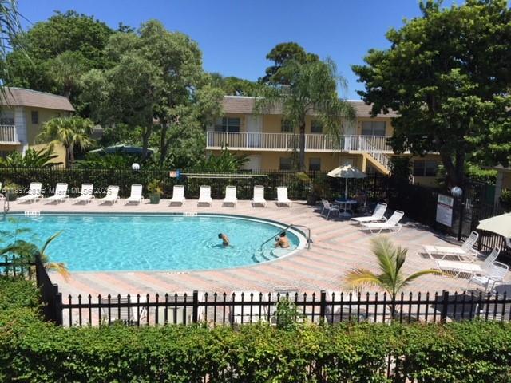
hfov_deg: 61.7
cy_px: 192
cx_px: 256
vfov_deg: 48.2
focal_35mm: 29
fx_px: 428
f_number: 2.2
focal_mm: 4.15
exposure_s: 1/2825
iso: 32
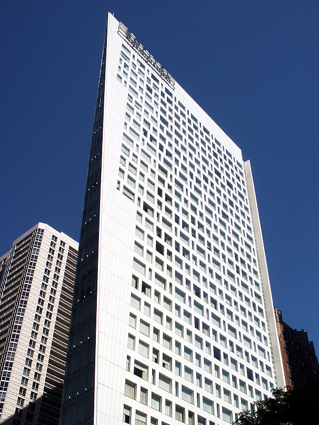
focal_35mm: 39
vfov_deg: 47.8
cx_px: 166
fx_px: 479
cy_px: 234
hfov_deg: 36.8
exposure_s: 1/500
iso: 64
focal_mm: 7.18
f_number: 6.7
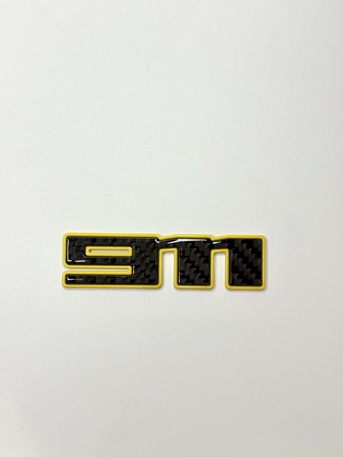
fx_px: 634
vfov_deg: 39.7
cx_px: 172
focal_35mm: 48
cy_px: 228
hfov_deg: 30.3
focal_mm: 6.76
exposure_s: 1/154
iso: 64
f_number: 1.78
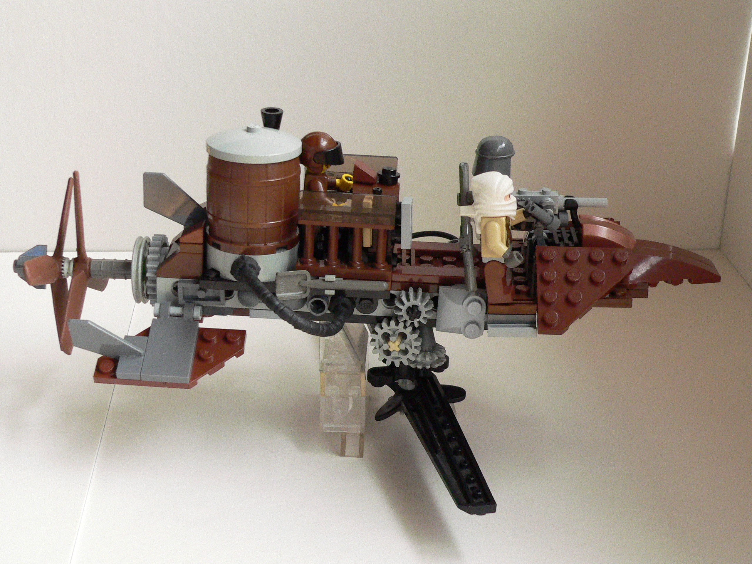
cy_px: 282
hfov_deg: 33.2
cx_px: 376
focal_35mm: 58
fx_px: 1260
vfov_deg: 25.2
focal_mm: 9.7
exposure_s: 1/200
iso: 400
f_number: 4
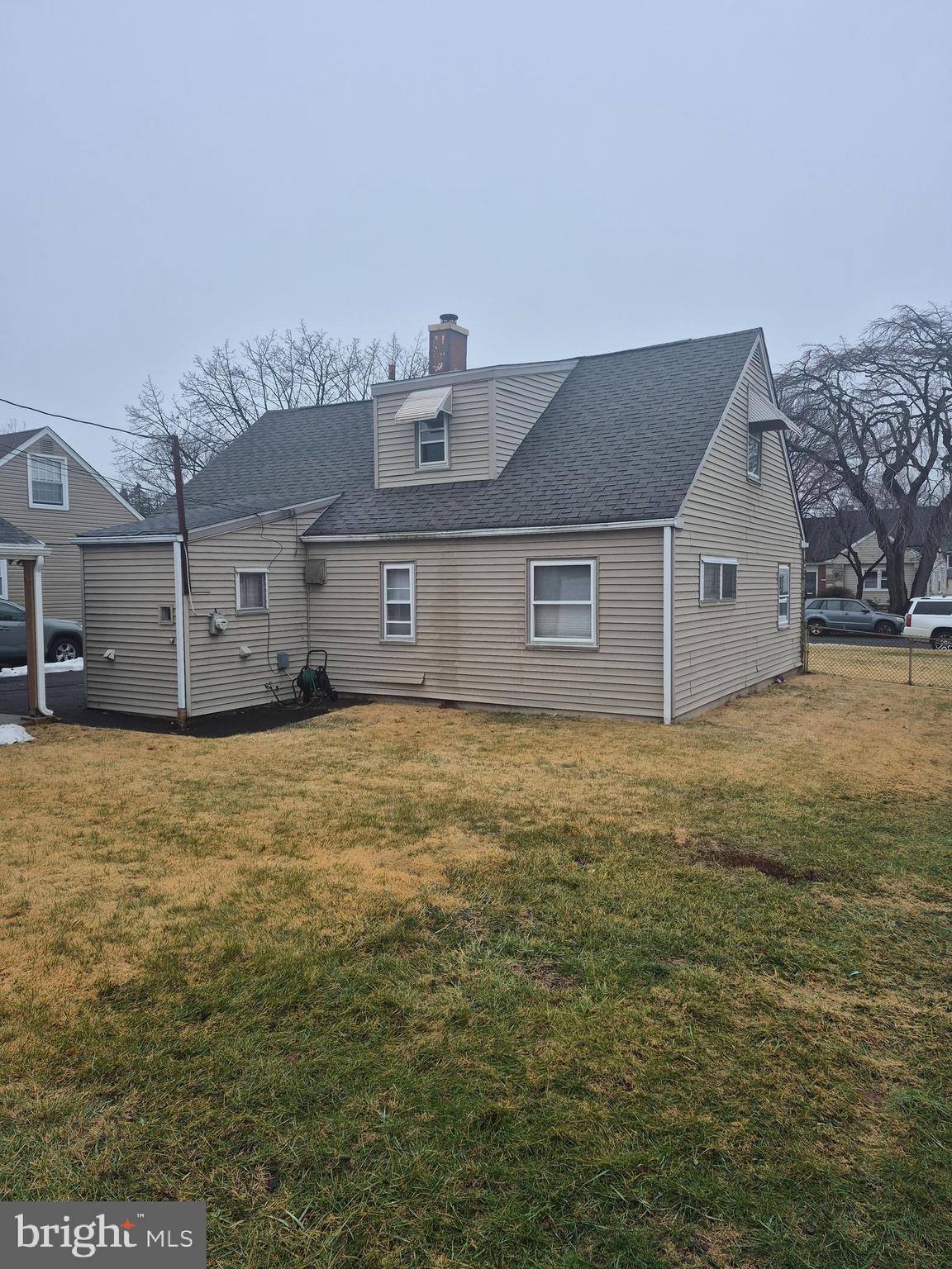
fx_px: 843
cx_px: 476
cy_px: 634
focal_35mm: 23
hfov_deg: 58.9
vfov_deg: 73.9
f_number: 1.8
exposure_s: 1/584
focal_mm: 5.4
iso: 25
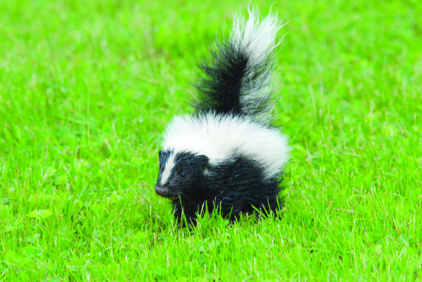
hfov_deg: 5.3
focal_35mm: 390
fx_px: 4577
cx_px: 211
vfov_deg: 3.5
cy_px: 141
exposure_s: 1/125
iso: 800
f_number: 7.1
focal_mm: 260
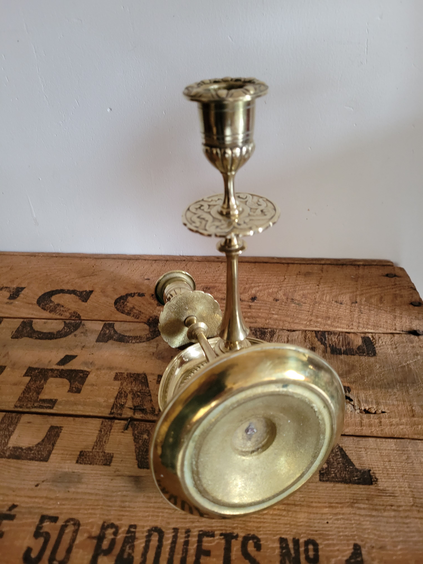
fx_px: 424
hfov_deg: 53.1
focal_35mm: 26
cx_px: 212
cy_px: 282
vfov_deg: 67.3
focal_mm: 5.4
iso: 640
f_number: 1.8
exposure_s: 1/33
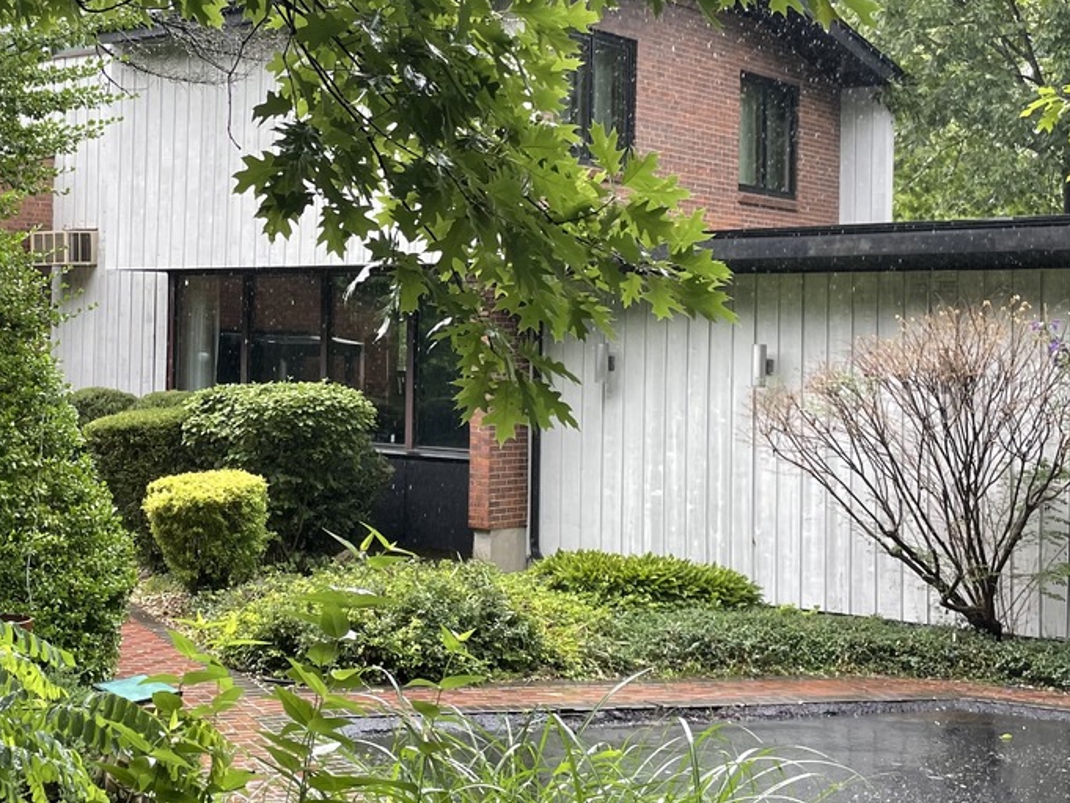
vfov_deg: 26.5
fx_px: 1700
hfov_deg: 34.3
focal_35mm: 55
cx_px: 288
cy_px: 313
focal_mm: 4.2
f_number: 1.6
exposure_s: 1/132
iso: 32
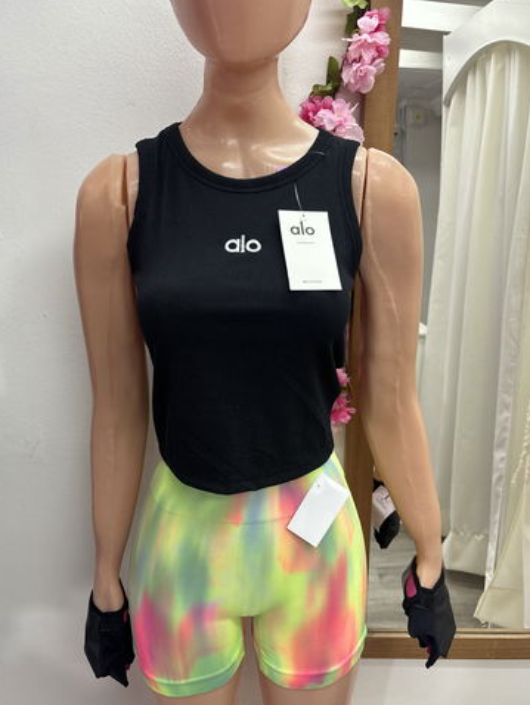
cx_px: 239
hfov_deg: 48.2
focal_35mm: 29
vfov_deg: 61.6
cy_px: 372
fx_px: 591
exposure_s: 1/50
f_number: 1.6
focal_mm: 5.96
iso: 64
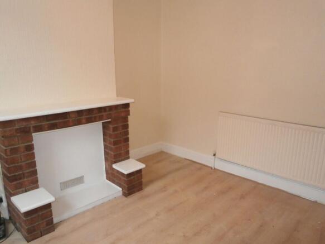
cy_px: 122
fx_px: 244
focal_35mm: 26
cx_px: 162
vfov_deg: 53.0
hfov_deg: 67.3
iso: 200
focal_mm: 4.7
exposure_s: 1/30
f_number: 2.8
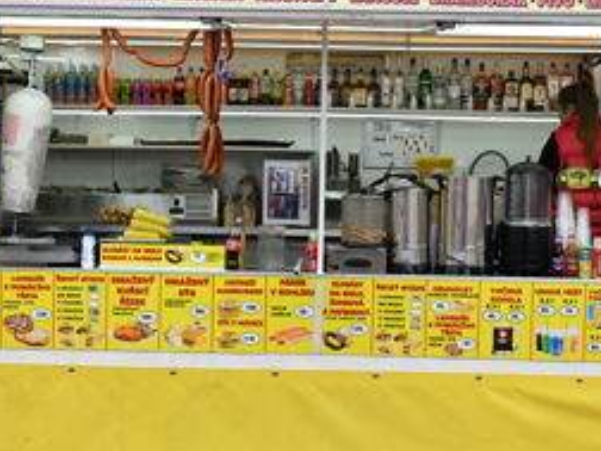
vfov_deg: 18.4
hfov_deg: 24.3
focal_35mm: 80
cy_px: 200
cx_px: 303
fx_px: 1394
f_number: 4.5
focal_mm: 30.5
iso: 800
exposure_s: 1/1000
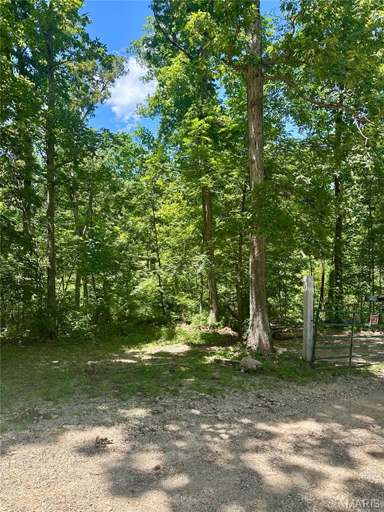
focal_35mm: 24
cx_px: 192
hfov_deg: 56.8
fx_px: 355
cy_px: 256
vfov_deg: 71.6
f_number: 1.78
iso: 80
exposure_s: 1/864
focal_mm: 6.86
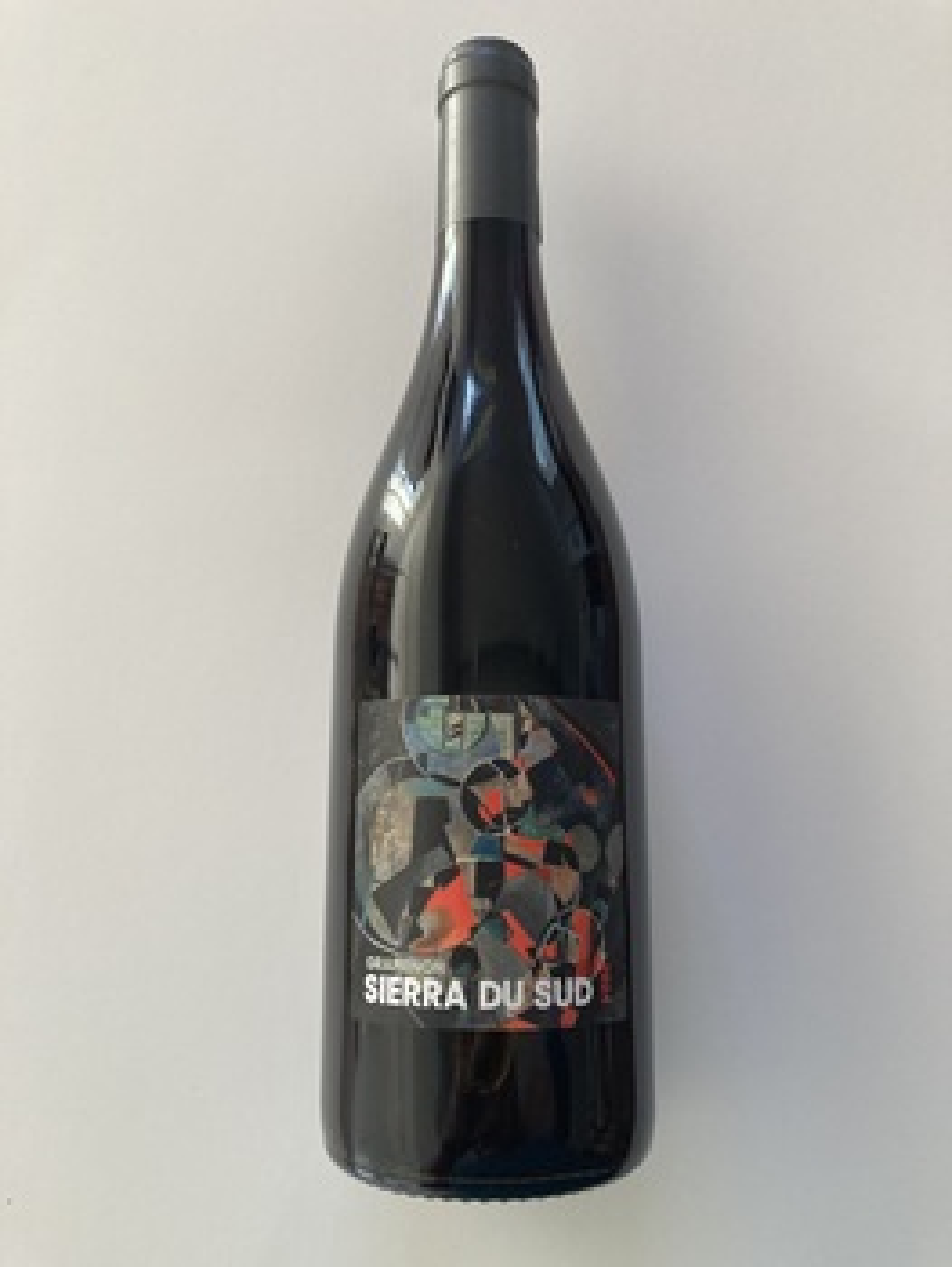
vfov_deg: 63.4
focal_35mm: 28
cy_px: 634
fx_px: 1025
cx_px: 476
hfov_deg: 49.8
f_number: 1.8
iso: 80
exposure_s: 1/64
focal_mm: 3.99
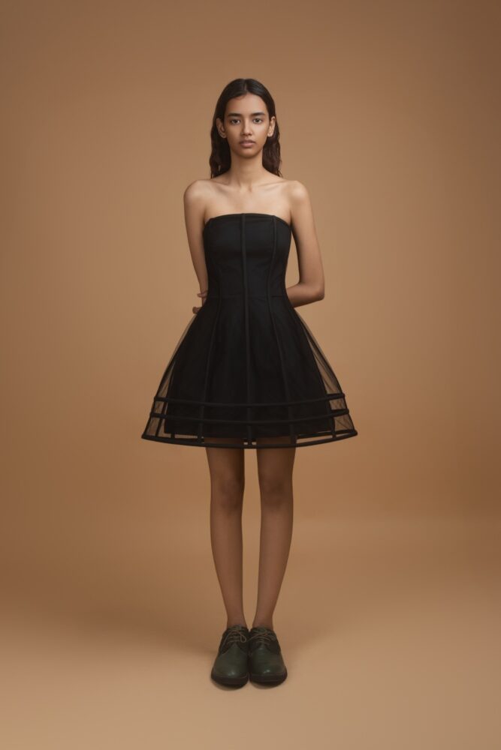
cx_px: 250
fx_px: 730
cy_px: 375
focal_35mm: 35
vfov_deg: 54.4
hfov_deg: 37.9
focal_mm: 35
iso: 100
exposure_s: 1/125
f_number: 13
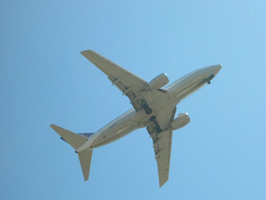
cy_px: 111
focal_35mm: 143
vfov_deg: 10.4
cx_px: 174
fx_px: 1098
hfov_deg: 13.8
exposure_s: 1/313
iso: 50
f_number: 4.9
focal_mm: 17.4
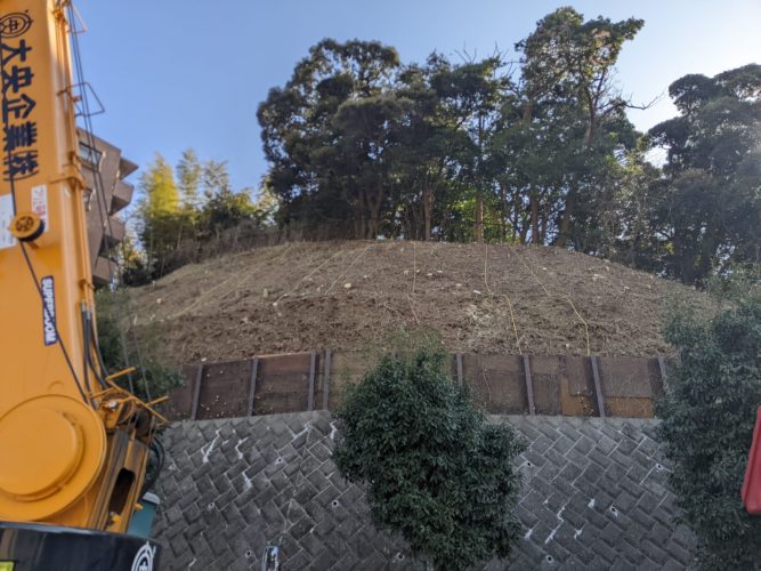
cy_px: 286
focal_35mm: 27
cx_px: 380
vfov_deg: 51.3
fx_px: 593
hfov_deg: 65.3
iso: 39
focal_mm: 4.44
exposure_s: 1/1235
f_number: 1.8
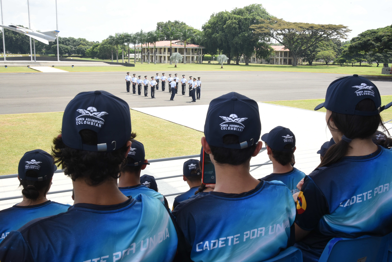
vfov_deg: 35.1
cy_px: 131
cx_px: 196
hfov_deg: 50.7
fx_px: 414
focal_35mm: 38
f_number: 22
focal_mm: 38
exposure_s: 1/200
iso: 1250
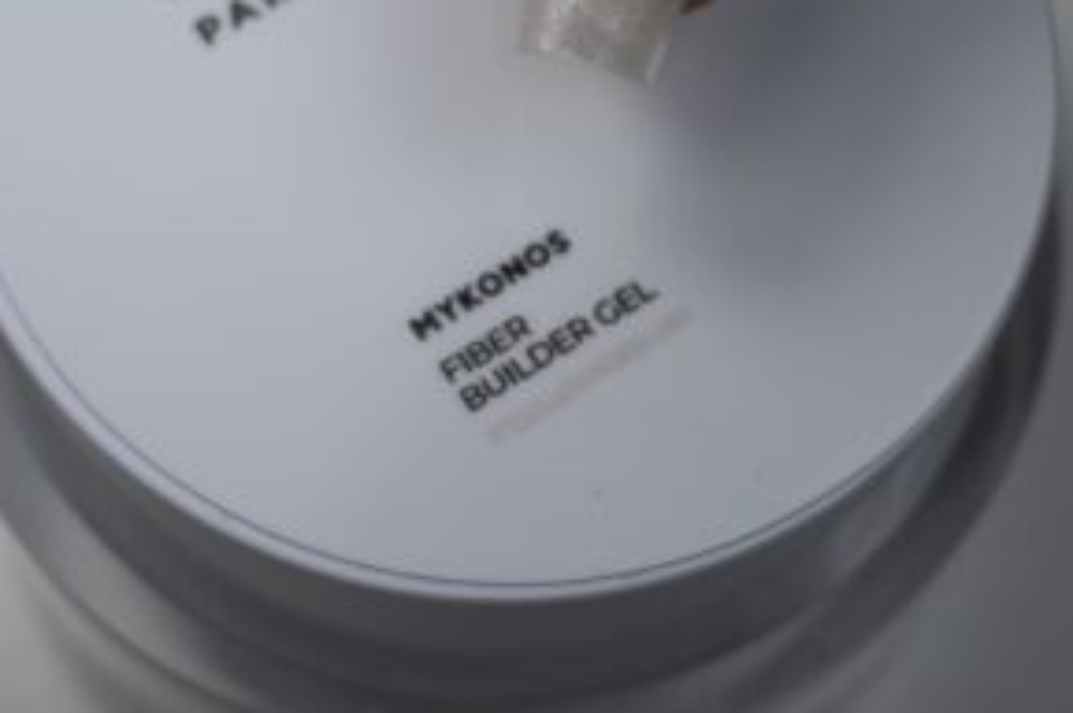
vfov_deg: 12.8
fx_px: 3156
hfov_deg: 19.3
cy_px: 45
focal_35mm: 106
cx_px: 420
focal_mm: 34
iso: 450
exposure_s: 1/4000
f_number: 5
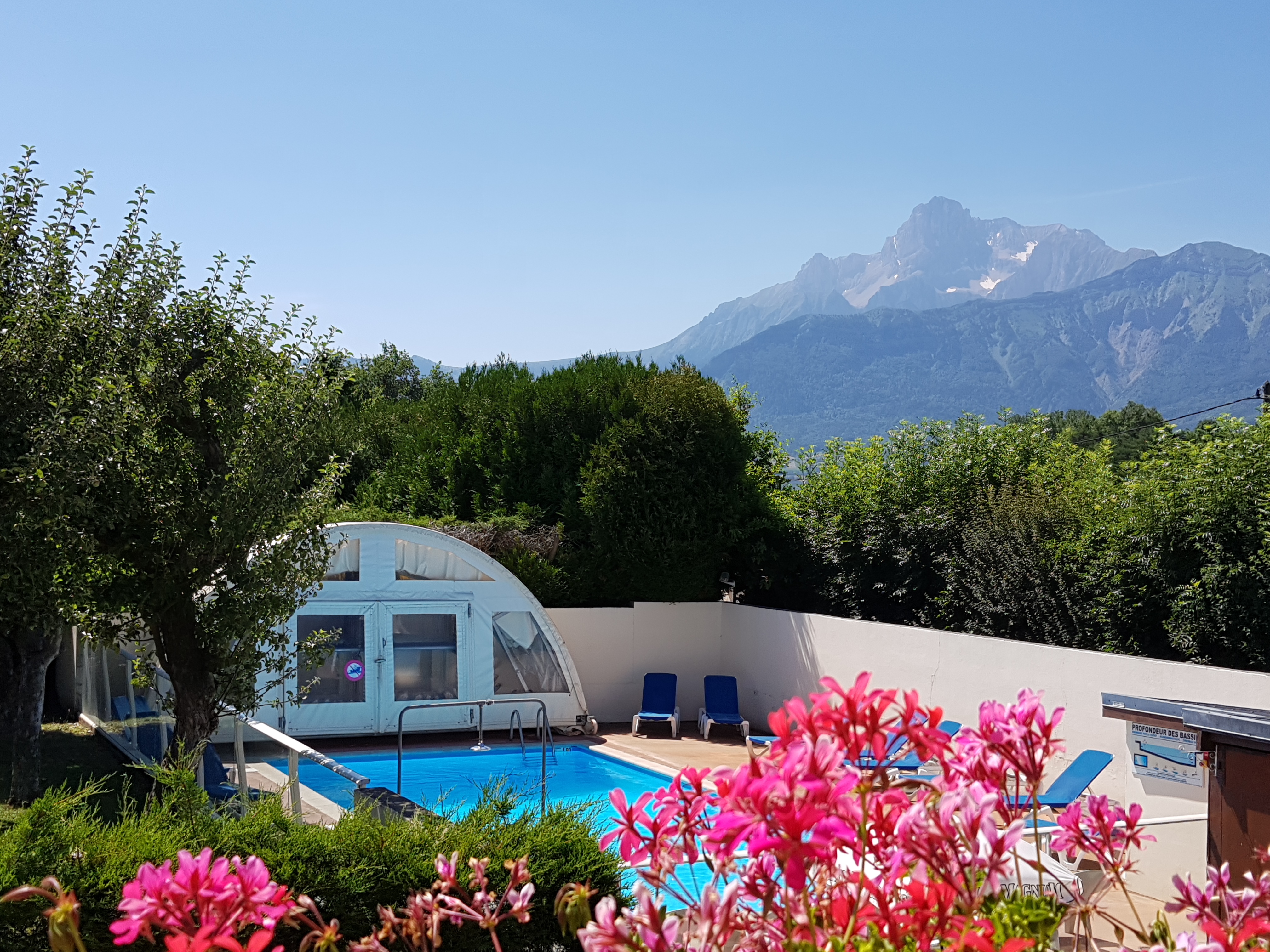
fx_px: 954
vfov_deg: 53.1
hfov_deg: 67.3
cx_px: 635
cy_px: 476
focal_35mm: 26
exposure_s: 1/2304
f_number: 1.7
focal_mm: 4.3
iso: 40
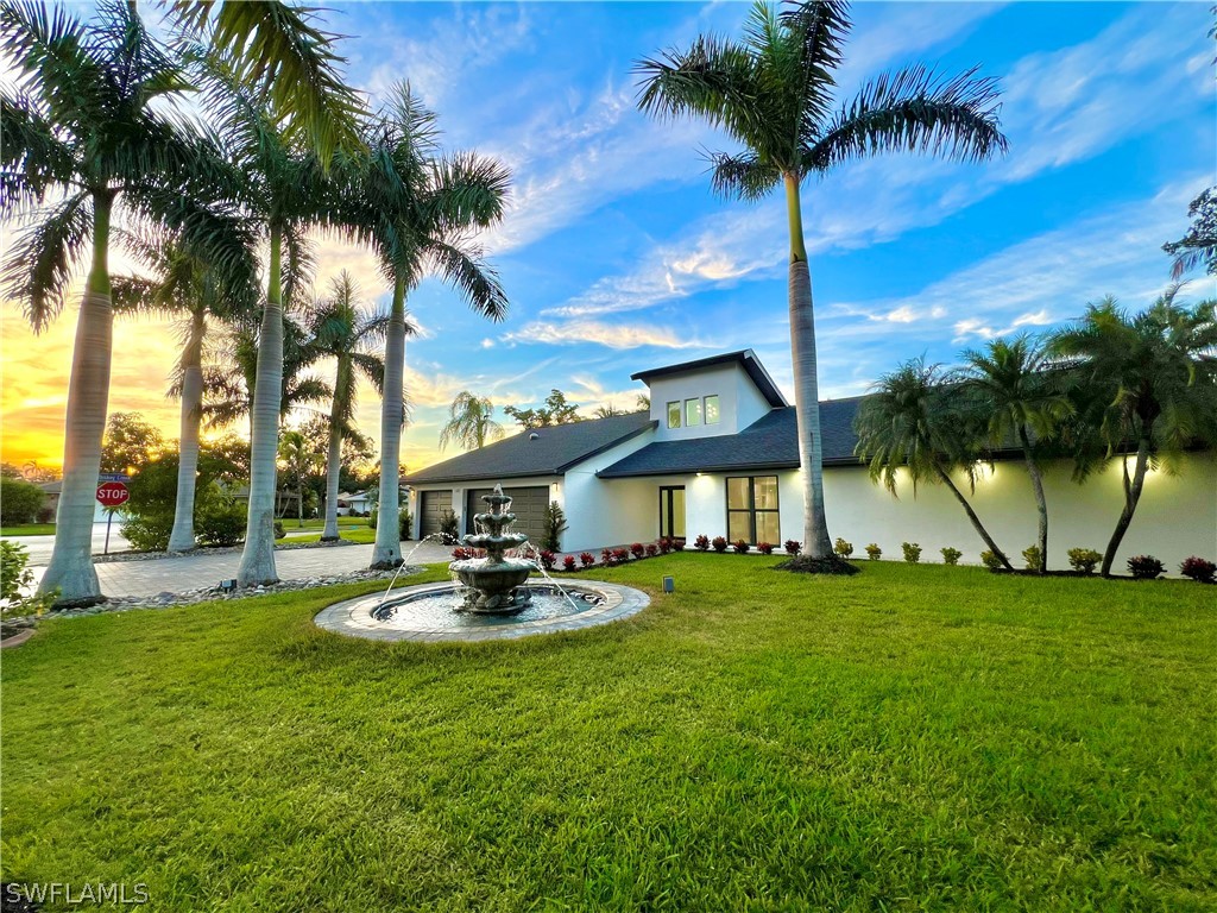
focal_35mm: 13
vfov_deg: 89.9
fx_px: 457
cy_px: 456
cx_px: 608
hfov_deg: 106.2
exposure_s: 1/129
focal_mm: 1.57
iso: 32
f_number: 1.8
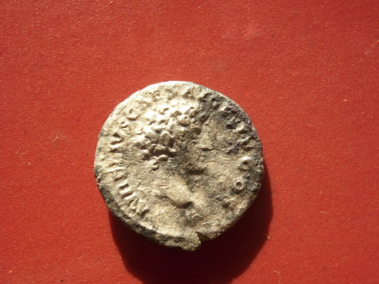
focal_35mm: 56
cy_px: 140
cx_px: 191
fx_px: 613
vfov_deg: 26.1
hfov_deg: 34.4
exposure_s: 1/200
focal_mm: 10.7
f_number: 3.8
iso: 50
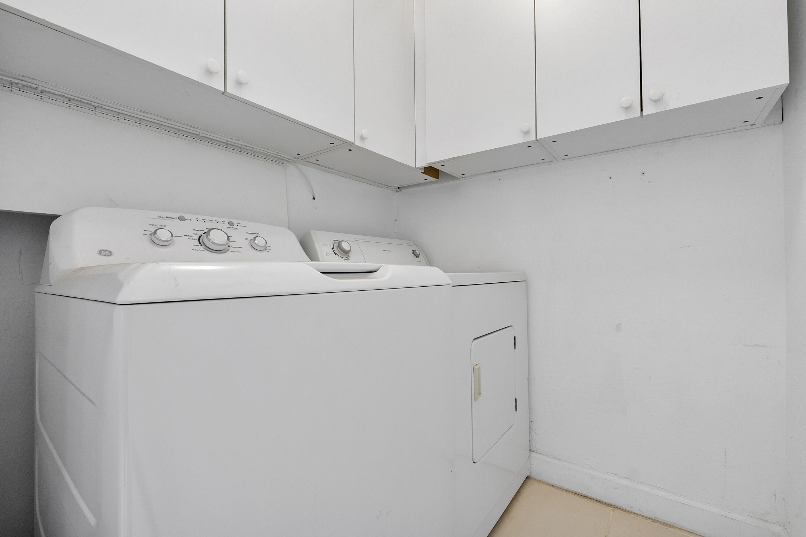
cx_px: 403
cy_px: 268
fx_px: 336
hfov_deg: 100.4
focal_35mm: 15
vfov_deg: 77.3
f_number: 8
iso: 1000
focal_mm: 10
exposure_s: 1/60
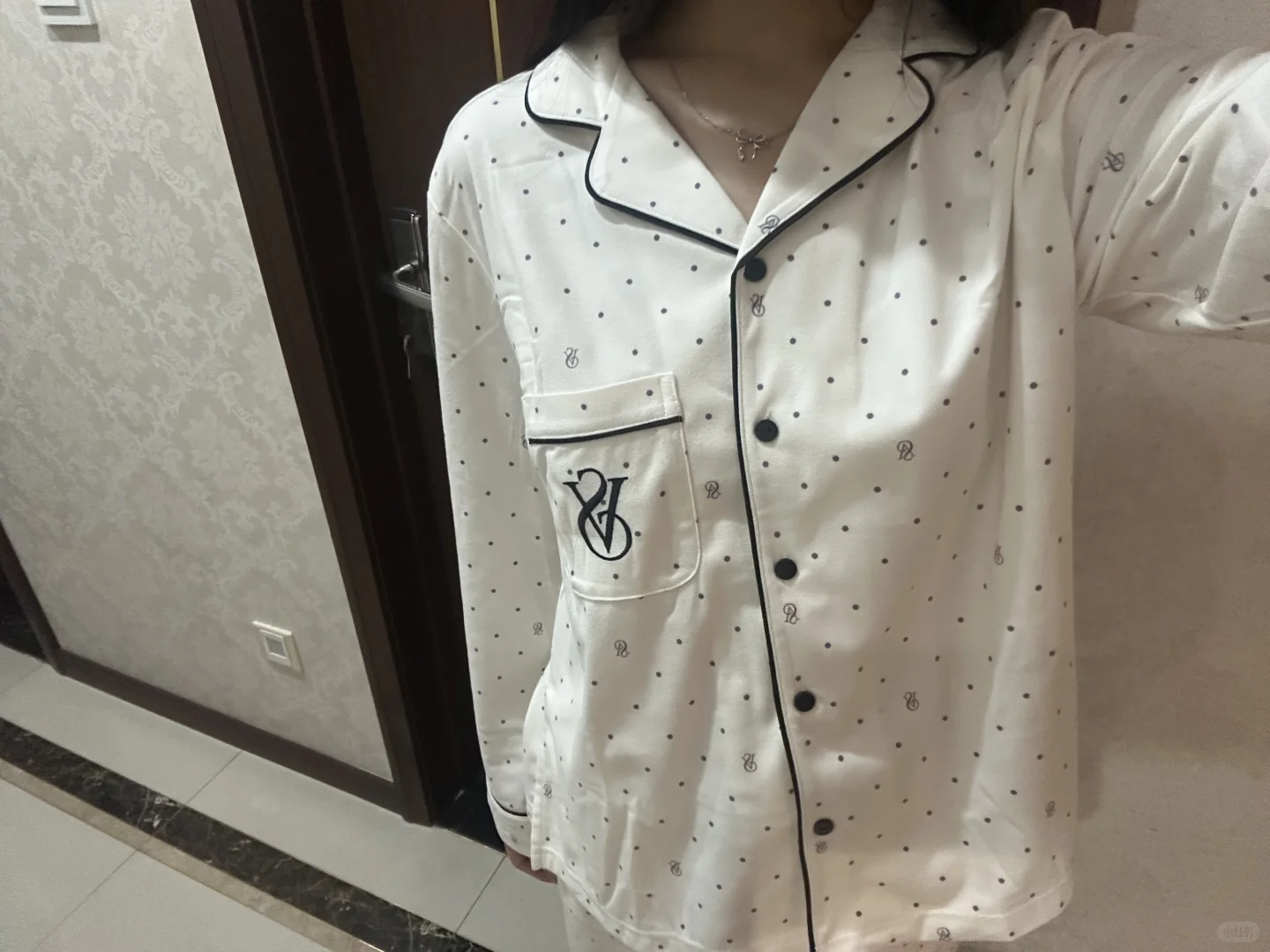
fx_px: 844
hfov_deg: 73.9
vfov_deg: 58.9
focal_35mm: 23
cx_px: 635
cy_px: 476
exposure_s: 1/33
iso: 320
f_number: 1.9
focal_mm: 2.69
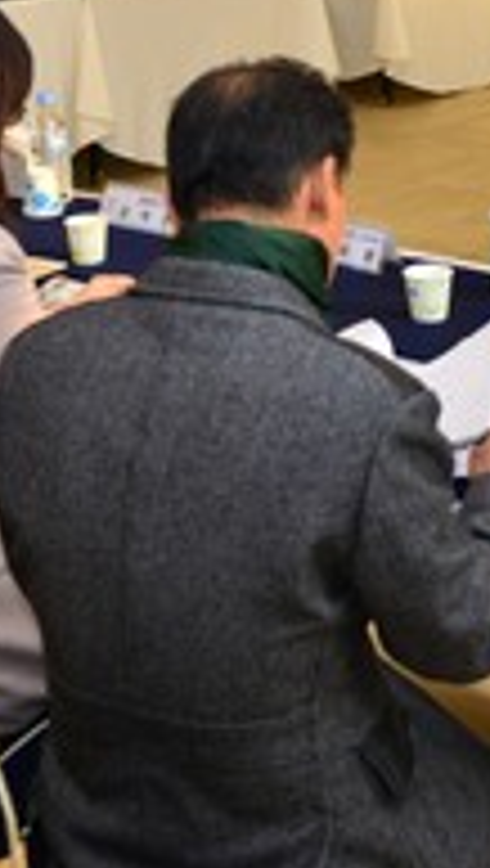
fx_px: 1796
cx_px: 450
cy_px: 76
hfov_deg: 15.3
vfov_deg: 26.2
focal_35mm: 78
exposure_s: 1/100
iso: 1100
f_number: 5.6
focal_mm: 24
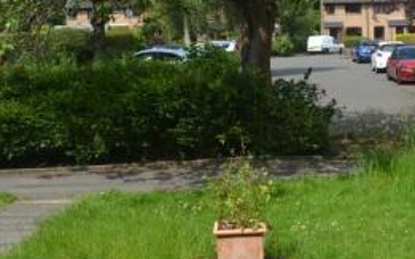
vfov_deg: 18.5
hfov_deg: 29.3
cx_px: 315
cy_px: 18
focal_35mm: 69
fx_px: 780
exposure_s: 1/250
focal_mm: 18
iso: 110
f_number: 8
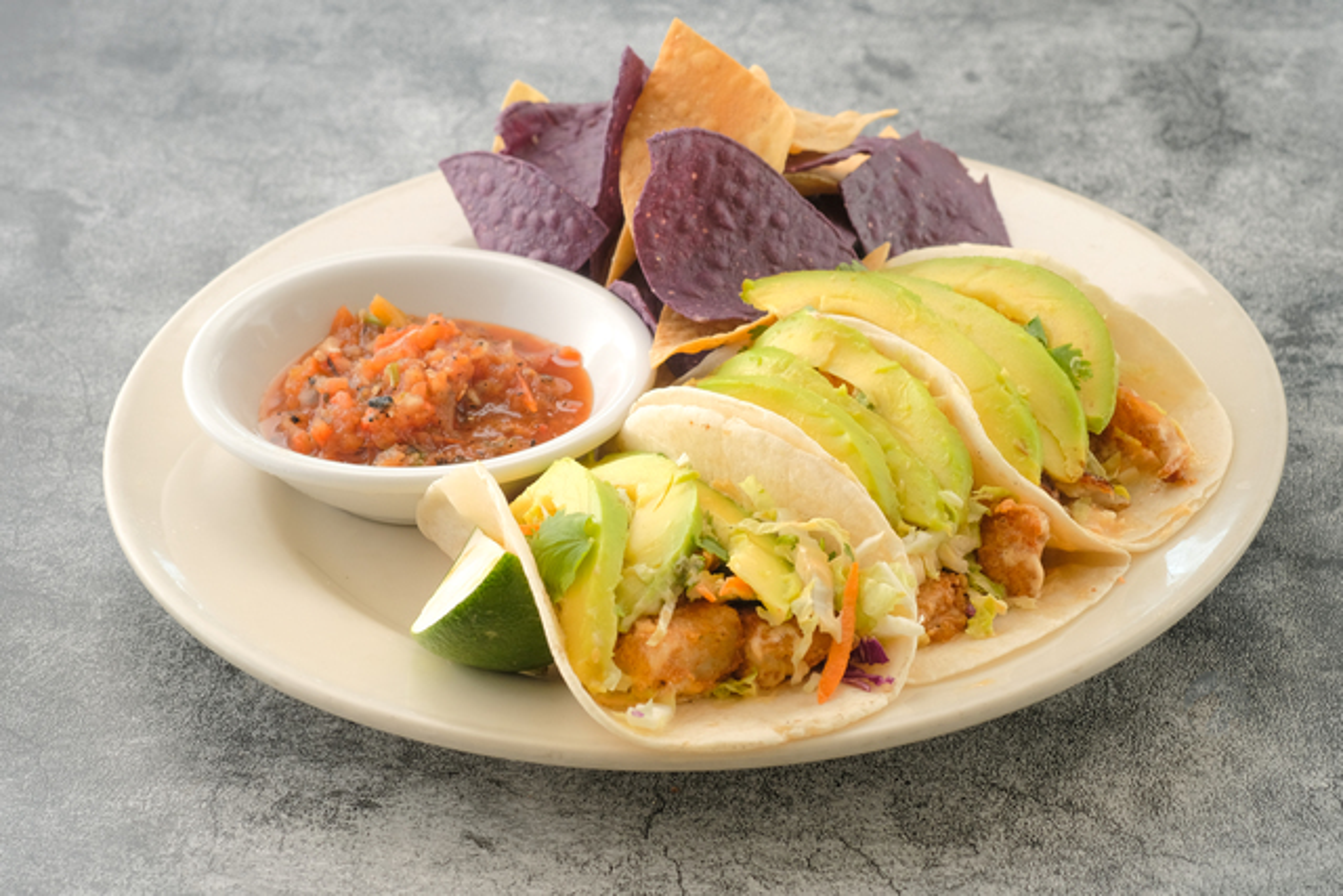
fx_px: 3358
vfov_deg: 15.2
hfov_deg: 22.6
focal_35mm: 90
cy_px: 448
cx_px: 672
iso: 800
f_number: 8
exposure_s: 1/60
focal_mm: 60
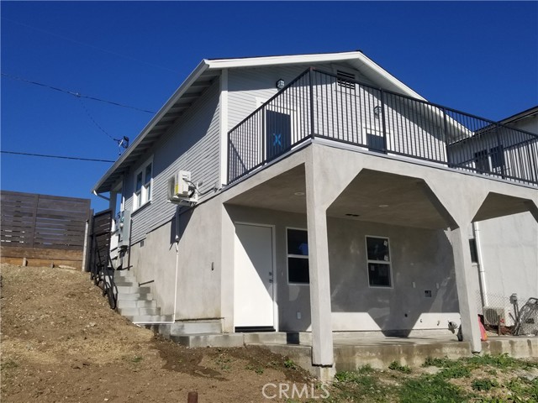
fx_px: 404
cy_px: 202
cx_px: 269
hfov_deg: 67.3
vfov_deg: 53.1
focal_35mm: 26
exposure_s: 1/4545
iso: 50
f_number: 1.7
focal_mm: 4.25
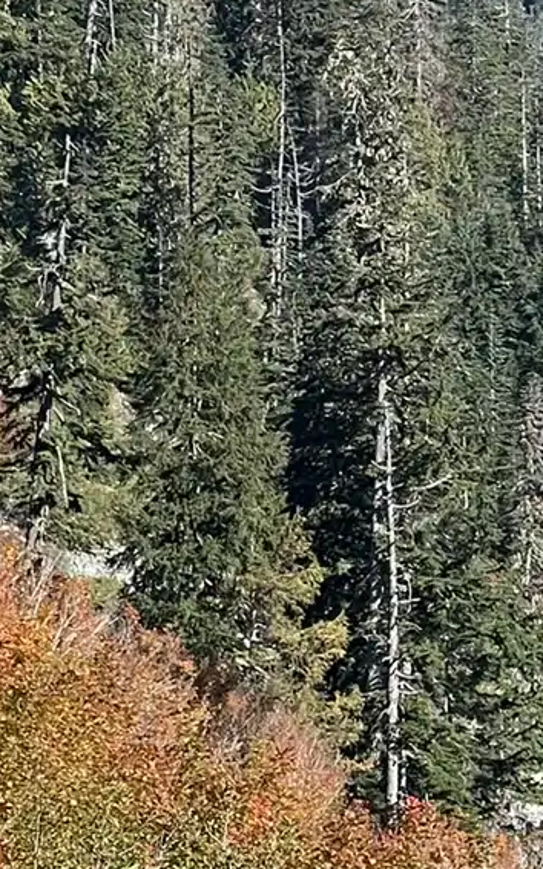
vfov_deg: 7.1
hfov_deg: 4.4
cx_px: 586
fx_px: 6990
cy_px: 409
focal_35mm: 295
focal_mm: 9
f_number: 2.8
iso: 32
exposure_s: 1/265
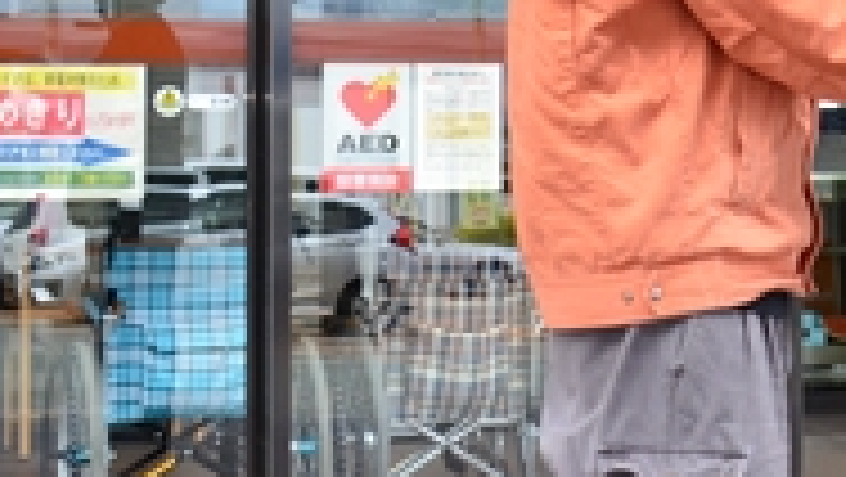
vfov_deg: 8.5
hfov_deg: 14.6
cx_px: 1004
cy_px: -43
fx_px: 3187
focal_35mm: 142
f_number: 5.6
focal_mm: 34
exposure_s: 1/250
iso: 800
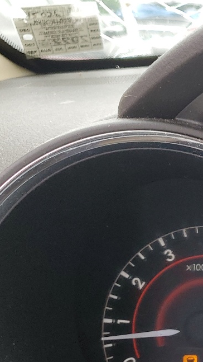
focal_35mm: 70
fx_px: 670
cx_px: 409
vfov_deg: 29.9
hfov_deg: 14.3
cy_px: 241
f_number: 1.5
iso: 50
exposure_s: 1/145
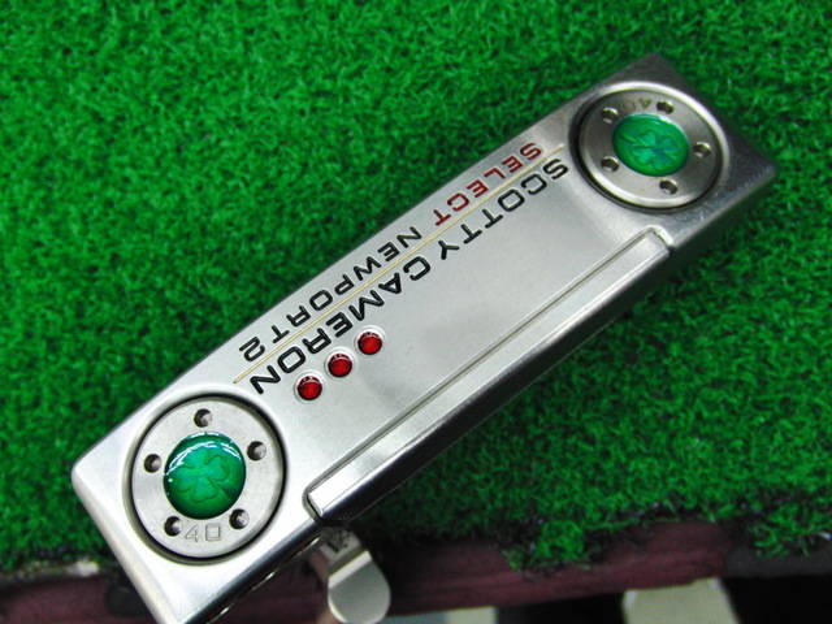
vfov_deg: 38.7
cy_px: 312
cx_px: 416
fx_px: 889
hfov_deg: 50.1
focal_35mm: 37
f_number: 3.6
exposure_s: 1/60
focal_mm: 6.42
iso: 400
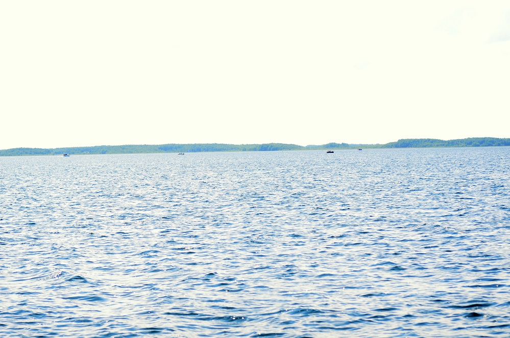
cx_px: 255
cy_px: 169
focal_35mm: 105
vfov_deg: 13.0
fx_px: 1484
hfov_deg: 19.5
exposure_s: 1/320
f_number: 4.5
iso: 100
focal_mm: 70
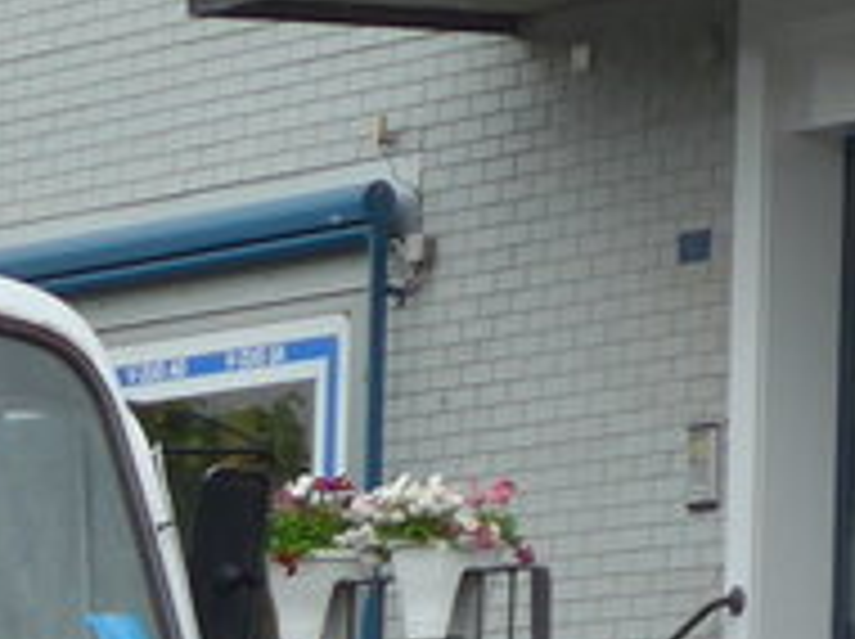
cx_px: -1305
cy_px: 1760
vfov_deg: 4.1
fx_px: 8585
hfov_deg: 5.5
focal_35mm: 348
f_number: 3.4
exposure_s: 1/160
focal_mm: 11.3
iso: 80
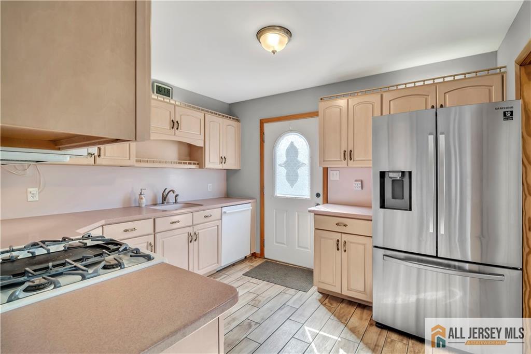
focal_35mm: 16
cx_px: 266
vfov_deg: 73.7
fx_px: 236
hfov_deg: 96.8
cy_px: 177
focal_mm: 16
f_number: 5
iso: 320
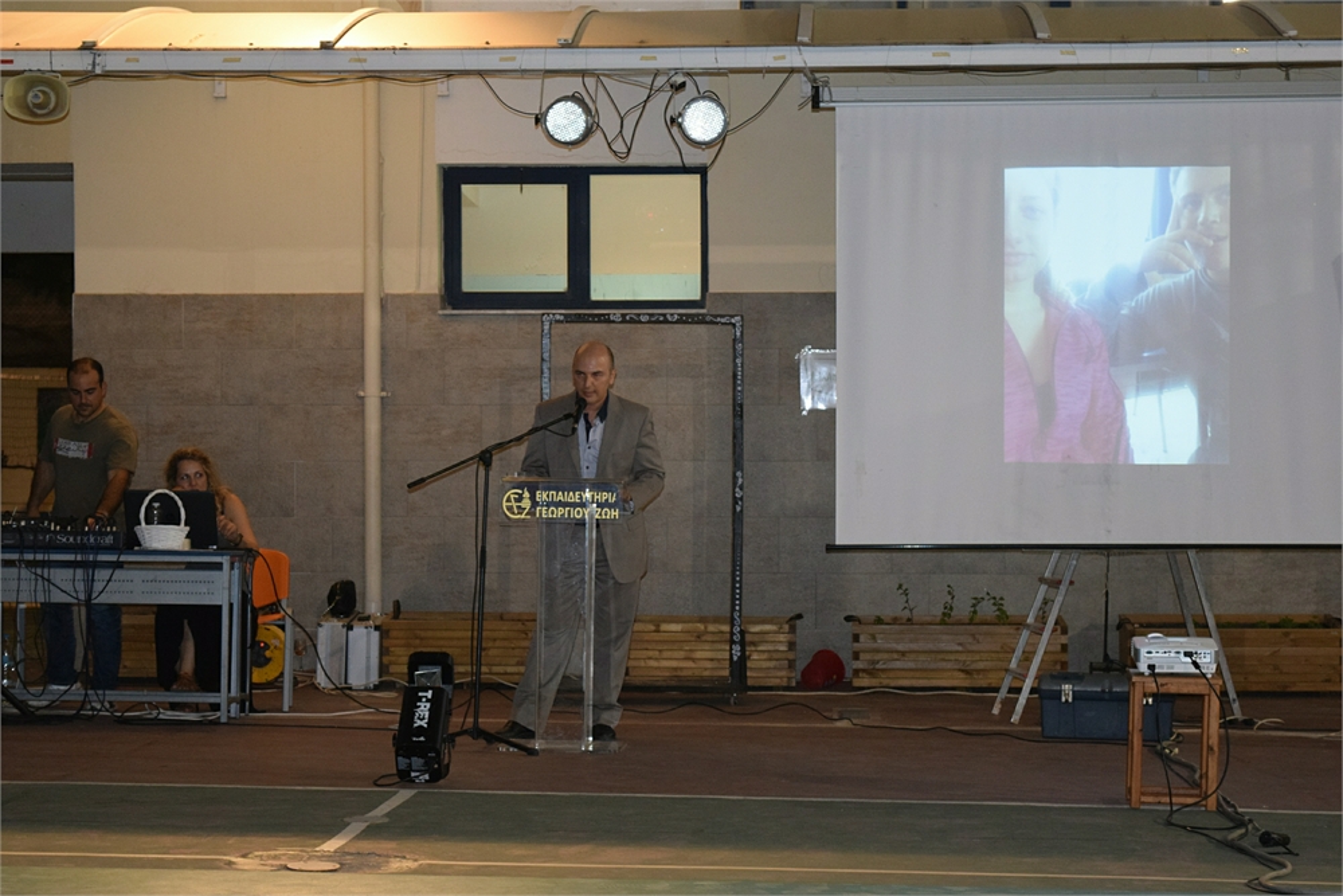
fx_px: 3078
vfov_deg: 16.6
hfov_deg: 24.6
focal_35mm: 82
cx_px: 672
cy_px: 448
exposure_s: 1/60
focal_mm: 55
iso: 2000
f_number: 5.6
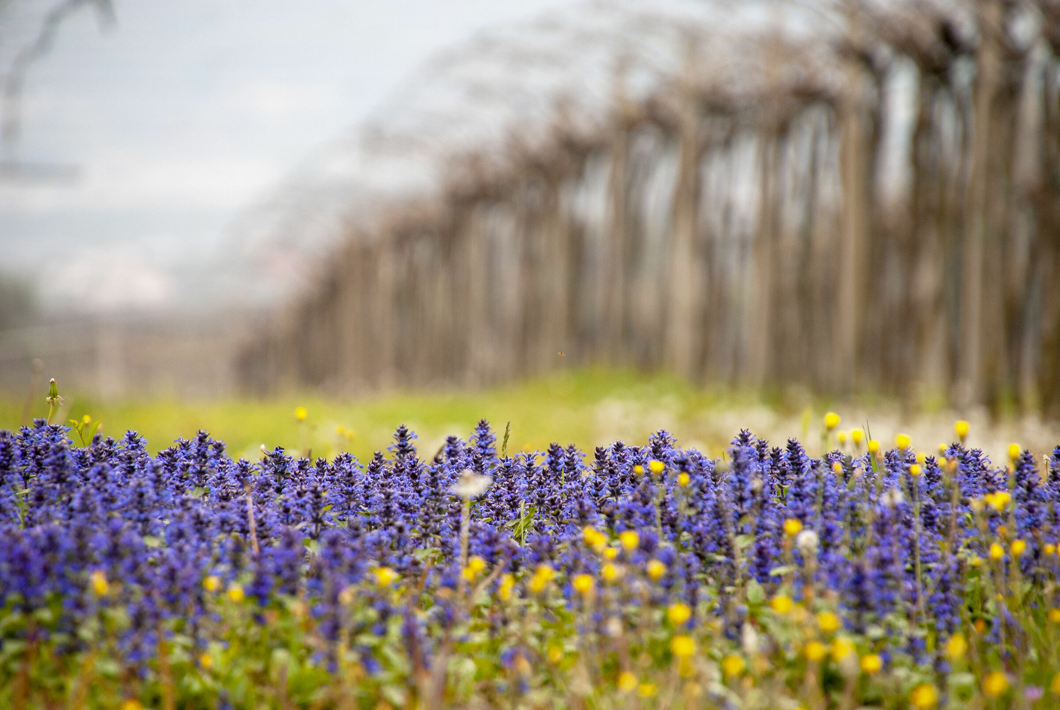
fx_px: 9729
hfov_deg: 6.2
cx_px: 530
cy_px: 355
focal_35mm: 330
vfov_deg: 4.2
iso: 200
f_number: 6.3
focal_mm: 220
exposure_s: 1/250
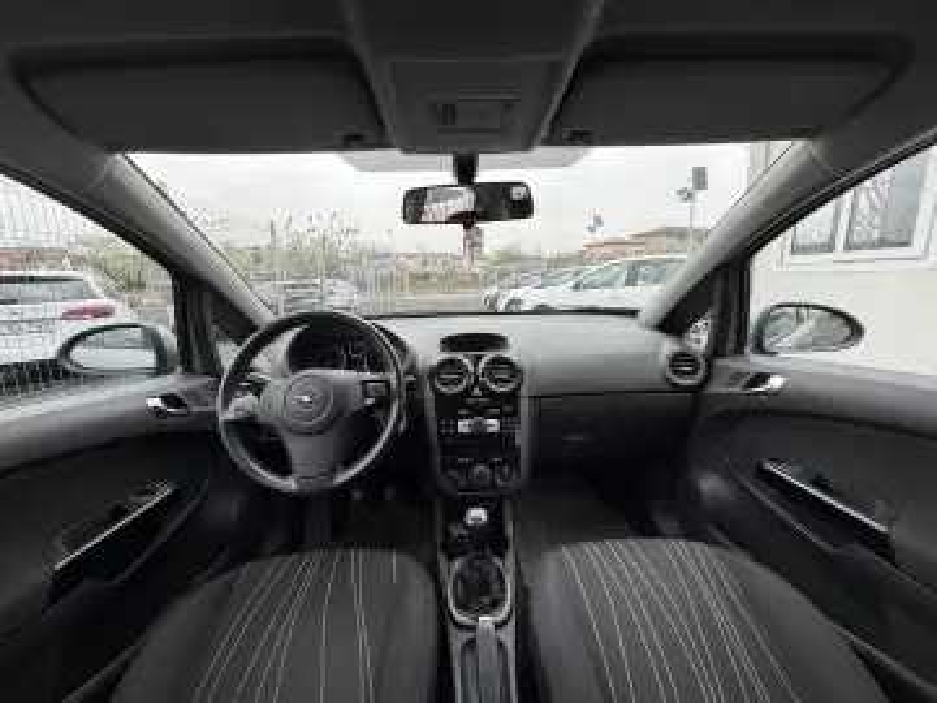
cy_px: 352
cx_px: 468
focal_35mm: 14
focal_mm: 2.22
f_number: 2.2
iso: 64
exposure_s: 1/121
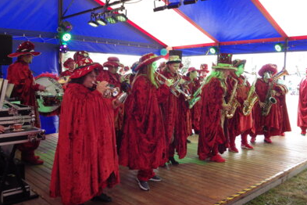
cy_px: 100
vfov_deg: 36.9
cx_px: 153
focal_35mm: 36
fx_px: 307
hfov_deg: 53.1
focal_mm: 6.2
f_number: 3.4
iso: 200
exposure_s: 1/50
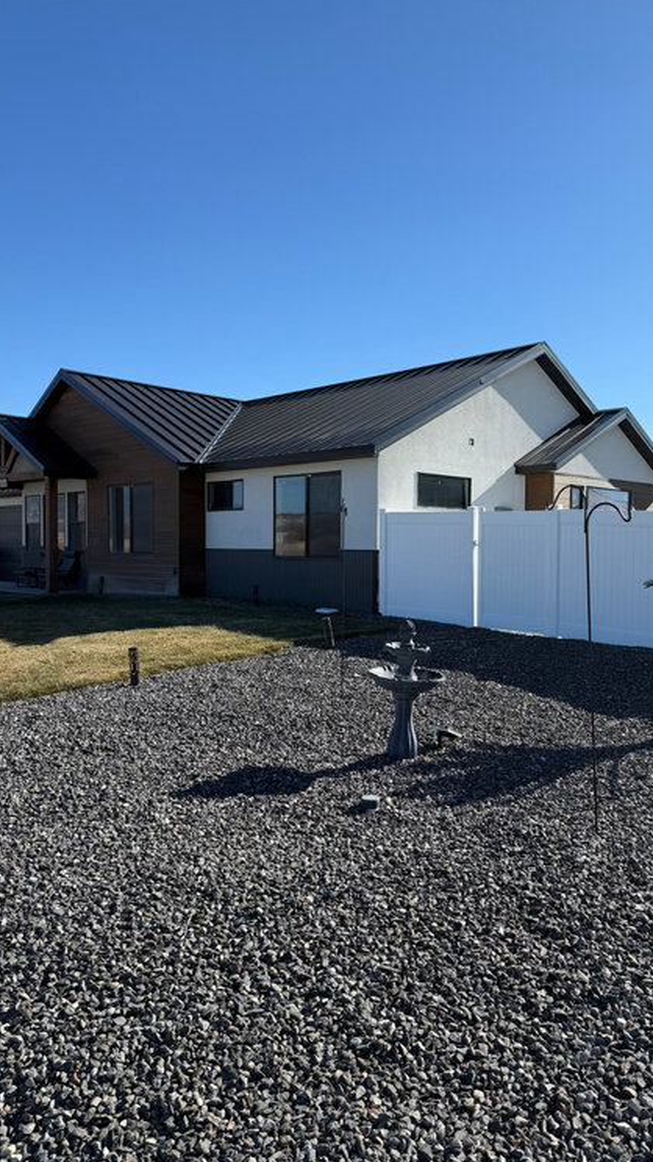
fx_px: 832
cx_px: 361
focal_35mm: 27
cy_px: 589
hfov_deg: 42.8
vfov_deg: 69.9
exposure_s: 1/3759
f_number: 1.78
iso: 80
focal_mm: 6.76
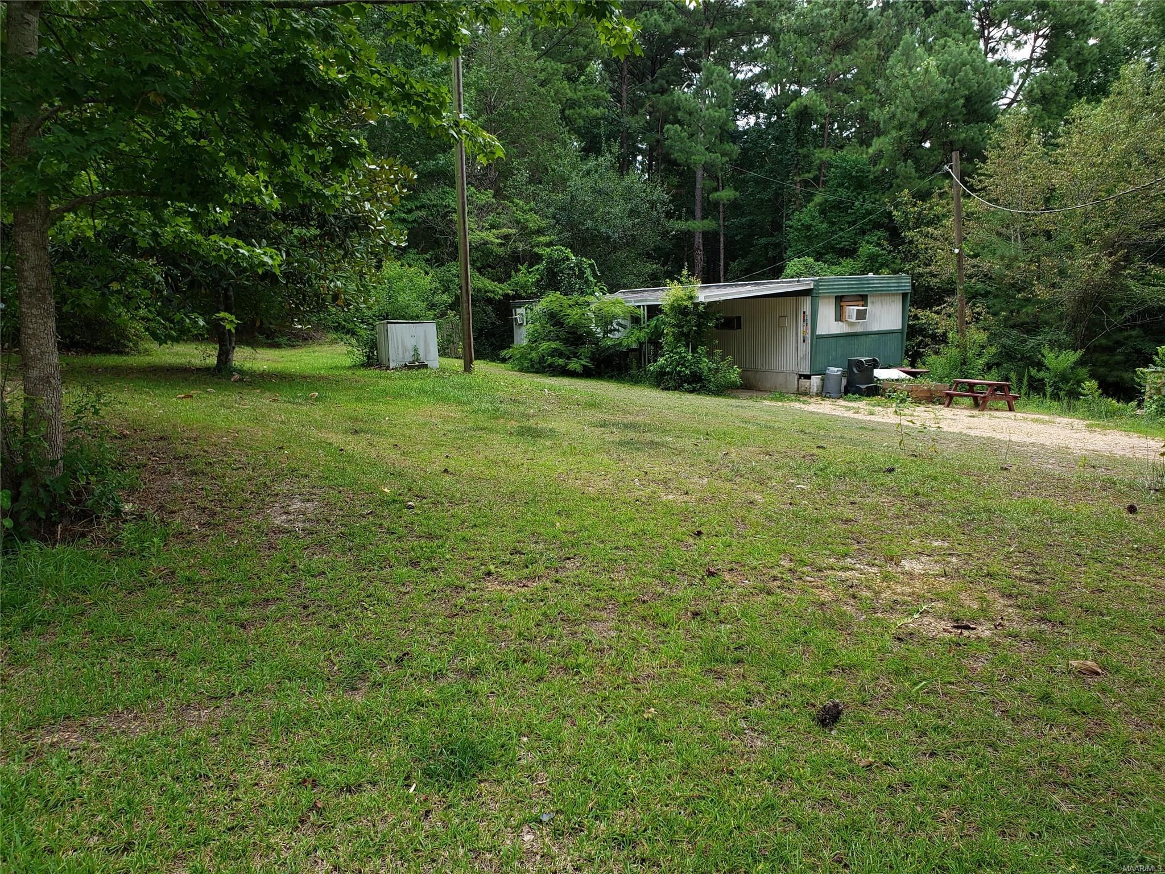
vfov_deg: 53.1
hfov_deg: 67.3
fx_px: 875
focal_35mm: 26
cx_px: 582
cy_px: 437
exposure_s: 1/239
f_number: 2.4
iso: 50
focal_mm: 4.3
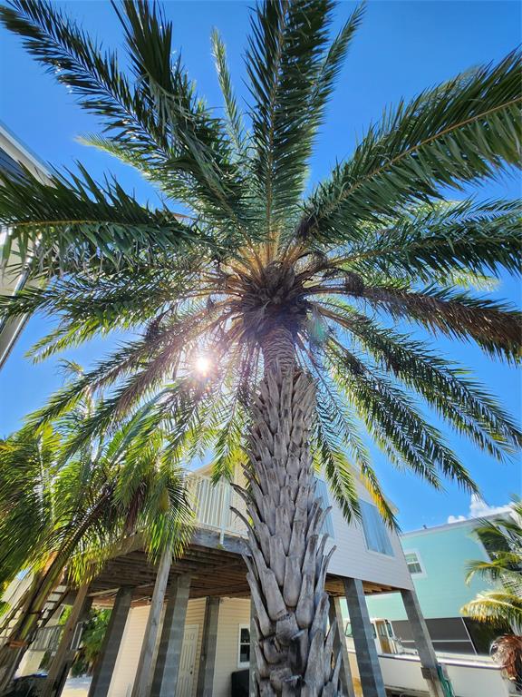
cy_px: 348
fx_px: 261
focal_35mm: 13
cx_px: 261
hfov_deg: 89.9
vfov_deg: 106.2
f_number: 2.2
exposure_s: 1/397
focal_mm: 1.74
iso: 32
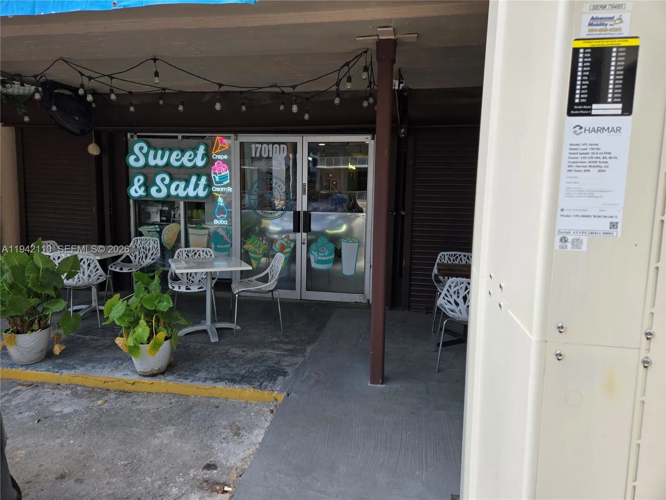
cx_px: 333
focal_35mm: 23
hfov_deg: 73.9
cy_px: 250
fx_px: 443
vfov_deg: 58.9
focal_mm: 5.4
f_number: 1.8
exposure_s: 1/1946
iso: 80
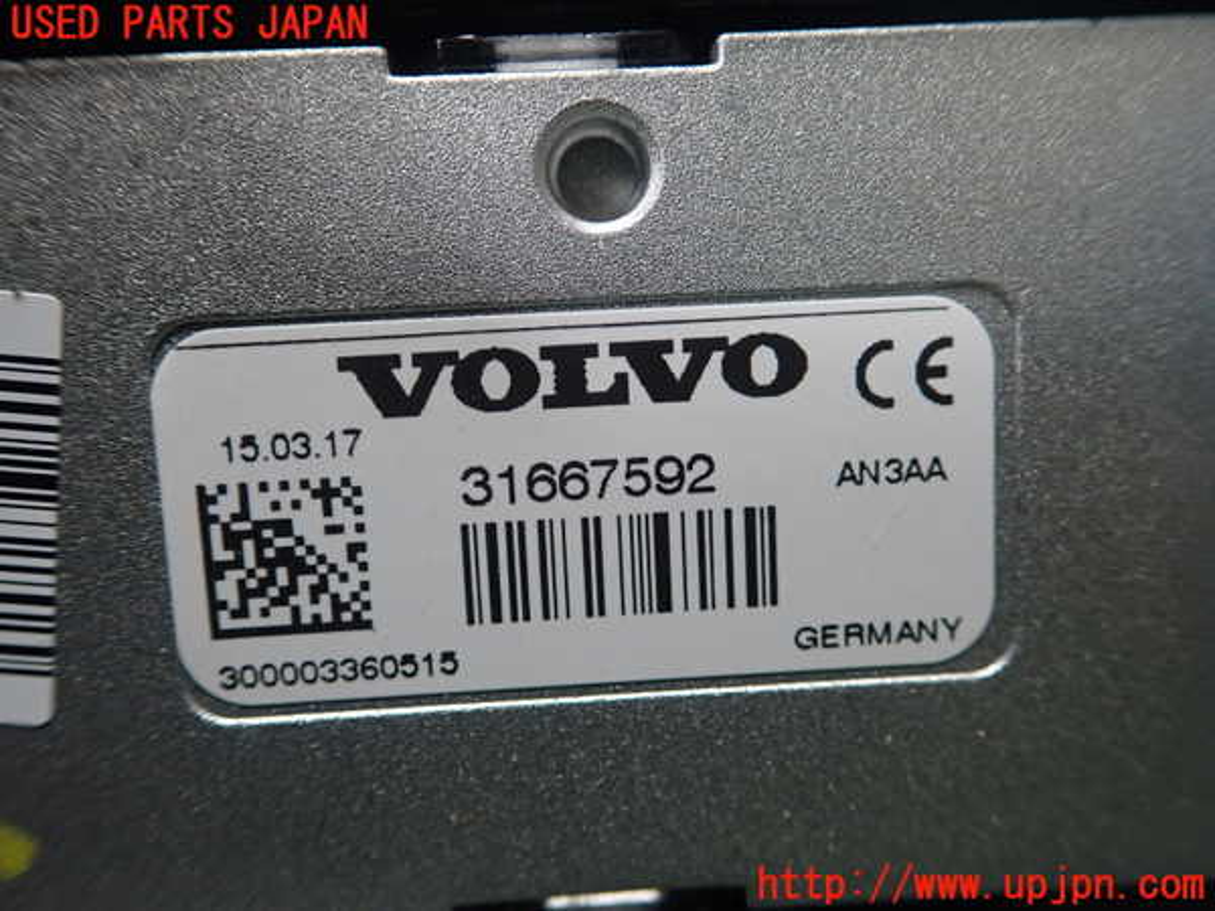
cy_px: 456
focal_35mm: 30
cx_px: 608
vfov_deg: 46.8
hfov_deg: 60.0
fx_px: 1053
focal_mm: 5.5
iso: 400
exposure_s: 1/125
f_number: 2.3
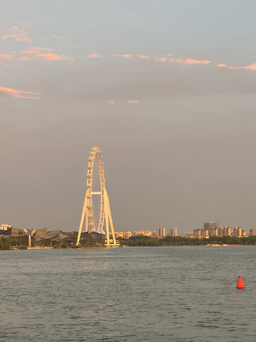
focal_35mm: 90
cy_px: 151
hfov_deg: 16.4
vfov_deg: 21.8
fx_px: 887
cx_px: 133
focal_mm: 9
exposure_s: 1/99
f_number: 2.8
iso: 125
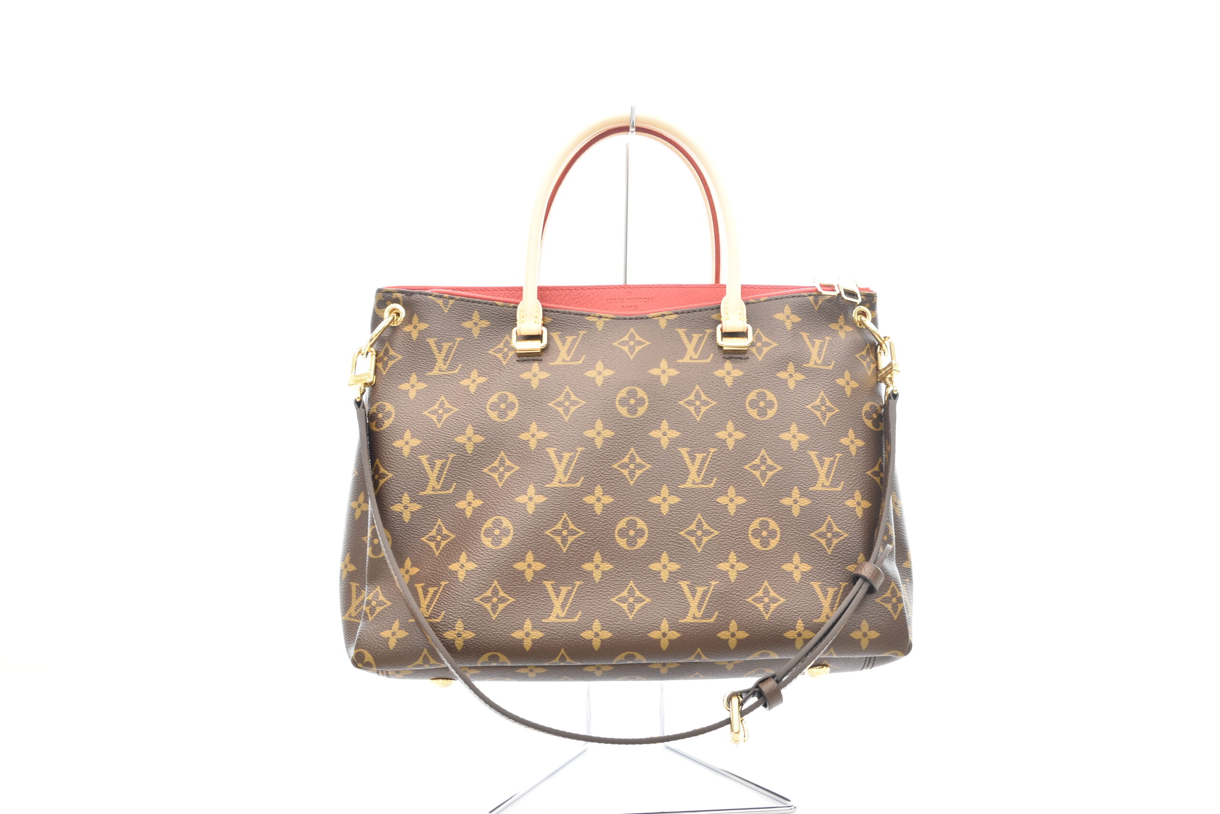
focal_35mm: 32
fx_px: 1067
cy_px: 407
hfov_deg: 59.5
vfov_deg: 41.7
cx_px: 610
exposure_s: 1/2
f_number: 7.1
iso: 100
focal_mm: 21
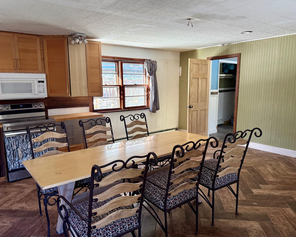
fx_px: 228
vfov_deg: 54.9
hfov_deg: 66.0
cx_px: 149
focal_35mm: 26
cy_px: 121
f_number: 1.78
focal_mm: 6.76
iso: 200
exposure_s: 1/94
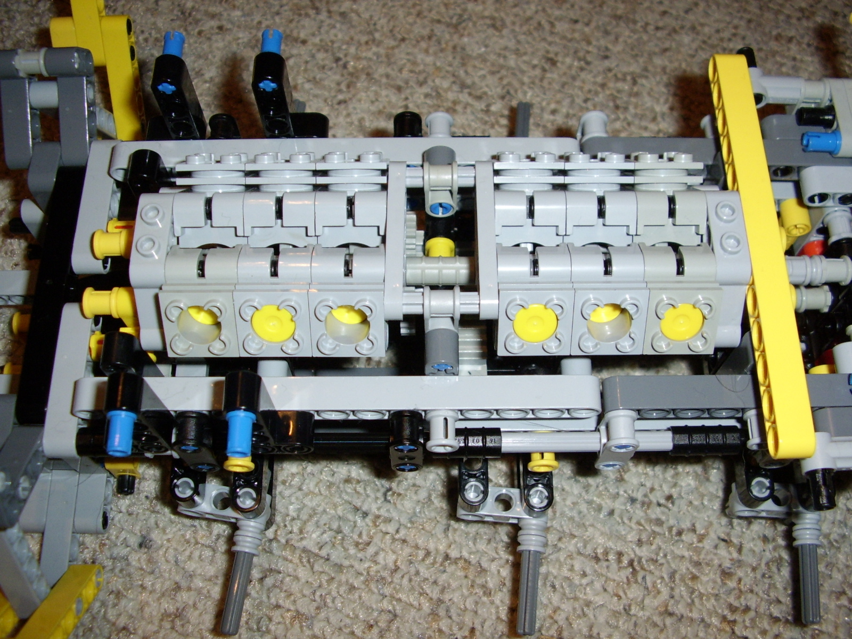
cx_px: 426
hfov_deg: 60.0
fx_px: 738
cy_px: 320
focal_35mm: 30
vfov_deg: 46.8
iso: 141
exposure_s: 1/30
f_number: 2.9
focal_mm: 5.8
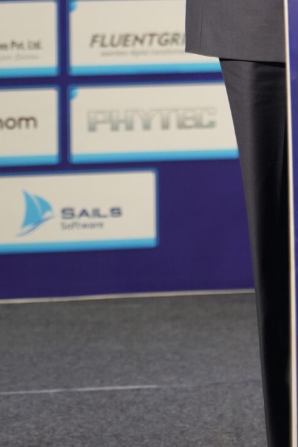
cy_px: -190
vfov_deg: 9.4
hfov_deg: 6.4
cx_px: 389
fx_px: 2656
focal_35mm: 214
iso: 1250
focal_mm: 60
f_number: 2.8
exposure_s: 1/125
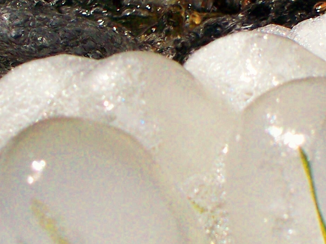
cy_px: 57
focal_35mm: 154
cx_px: 233
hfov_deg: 12.8
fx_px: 1450
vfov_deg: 9.6
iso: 64
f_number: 5
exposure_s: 1/1000
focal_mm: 7.54
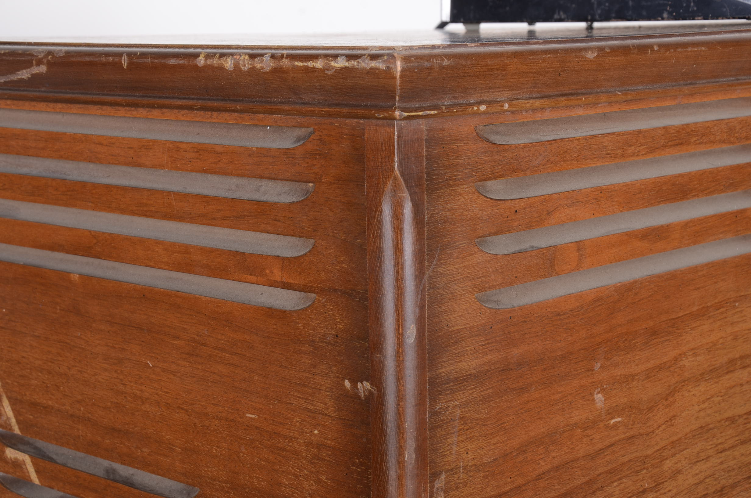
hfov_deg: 27.0
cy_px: 249
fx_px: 1561
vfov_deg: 18.1
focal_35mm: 75
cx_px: 376
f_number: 11
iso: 160
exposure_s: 1/125
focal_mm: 50
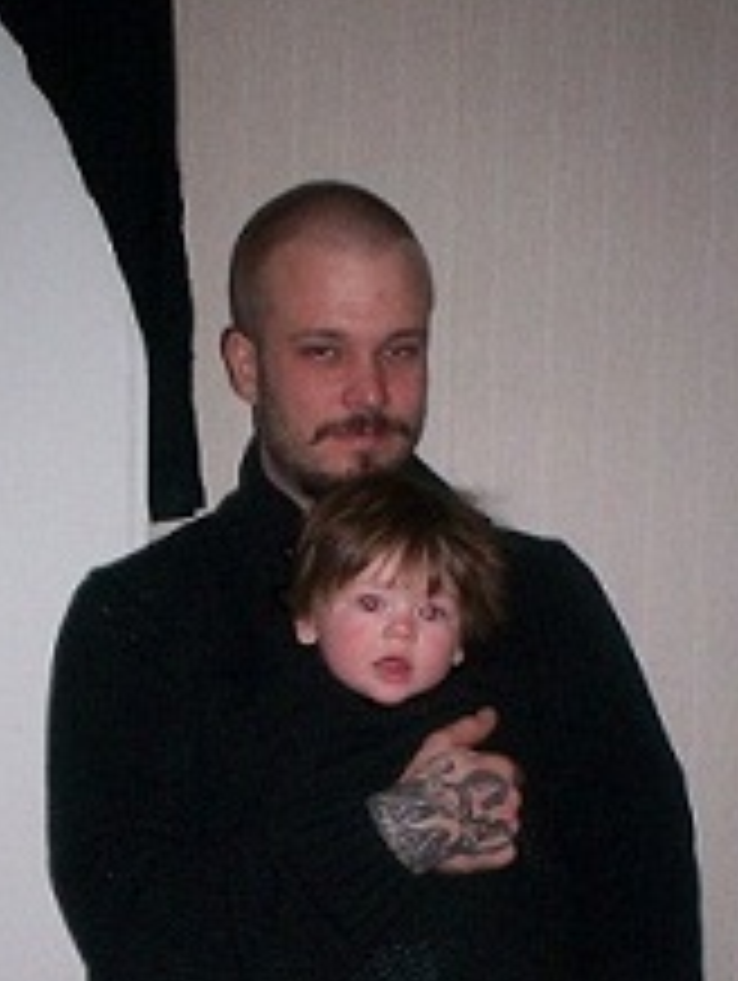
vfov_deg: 25.4
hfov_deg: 19.7
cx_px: 358
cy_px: 814
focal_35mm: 75
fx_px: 2128
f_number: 4.5
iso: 140
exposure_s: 1/60
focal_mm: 6
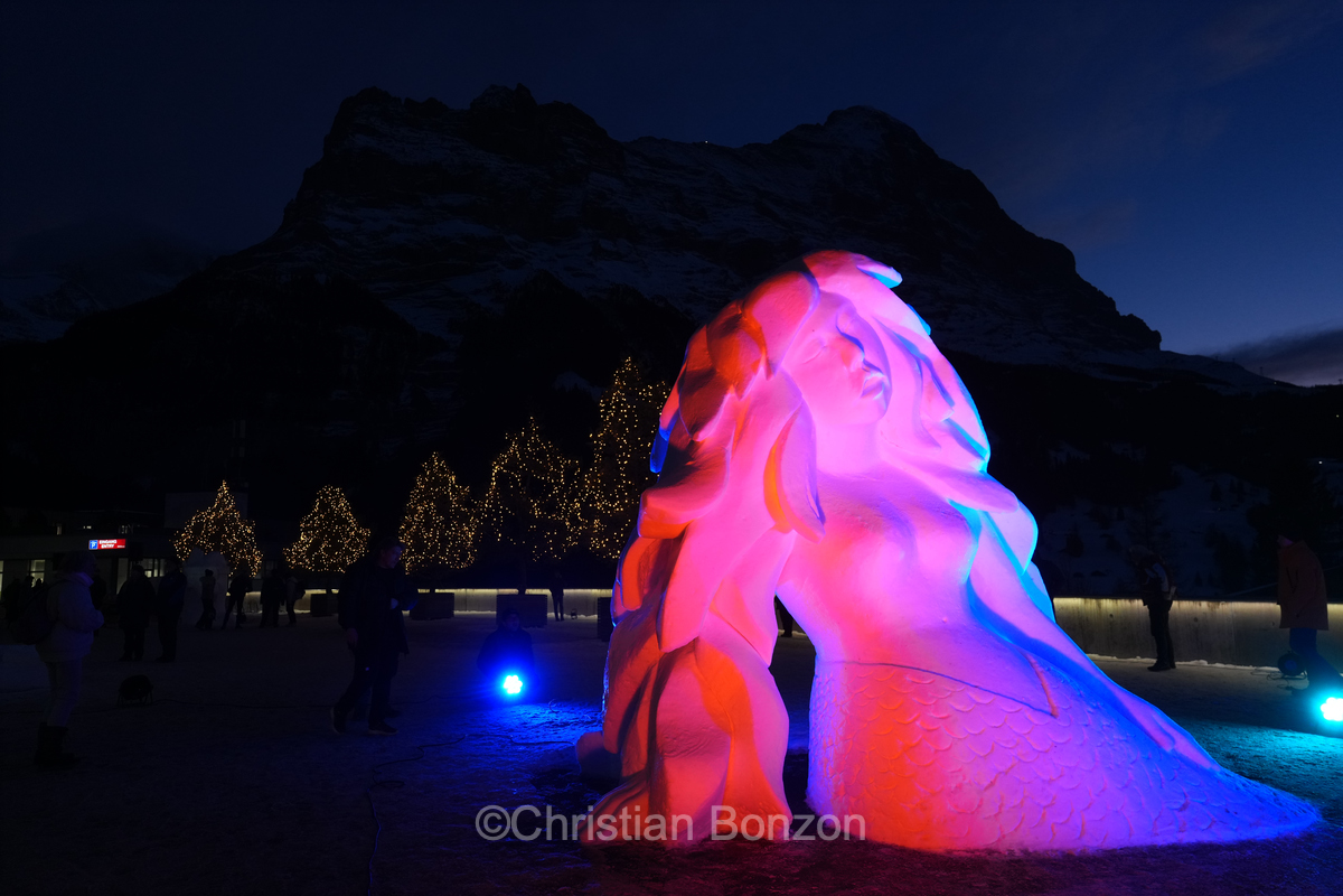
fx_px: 933
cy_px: 448
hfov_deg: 71.5
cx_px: 672
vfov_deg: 51.3
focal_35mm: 25
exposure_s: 1/125
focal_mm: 25
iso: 1250
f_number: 4
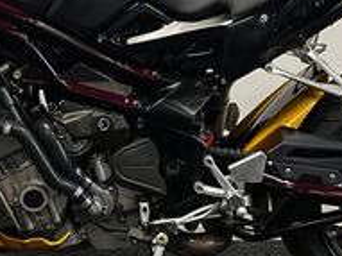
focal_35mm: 87
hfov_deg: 22.4
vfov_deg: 16.9
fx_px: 859
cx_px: 109
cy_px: 72
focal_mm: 5.1
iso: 80
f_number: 1.6
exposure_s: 1/50
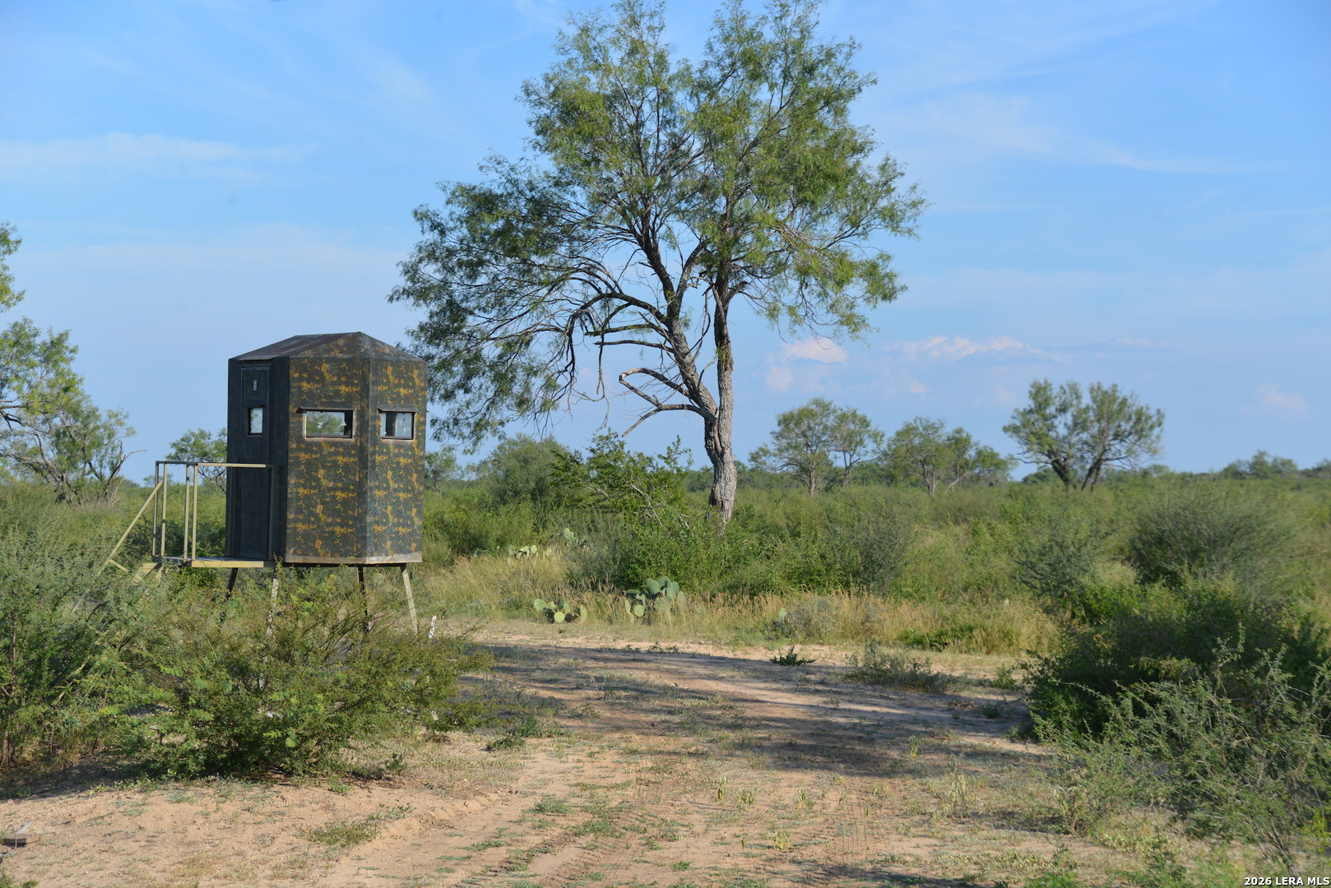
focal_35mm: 95
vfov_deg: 14.4
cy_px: 444
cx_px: 666
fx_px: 3513
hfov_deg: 21.5
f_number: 8
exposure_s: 1/250
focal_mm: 95
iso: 110
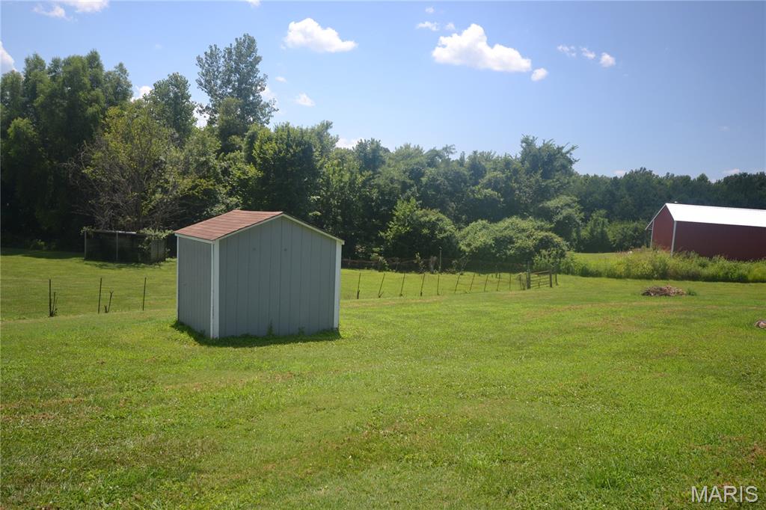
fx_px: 638
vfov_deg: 43.6
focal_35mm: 30
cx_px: 383
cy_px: 255
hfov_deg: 61.9
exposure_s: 1/125
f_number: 5.6
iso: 160
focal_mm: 20
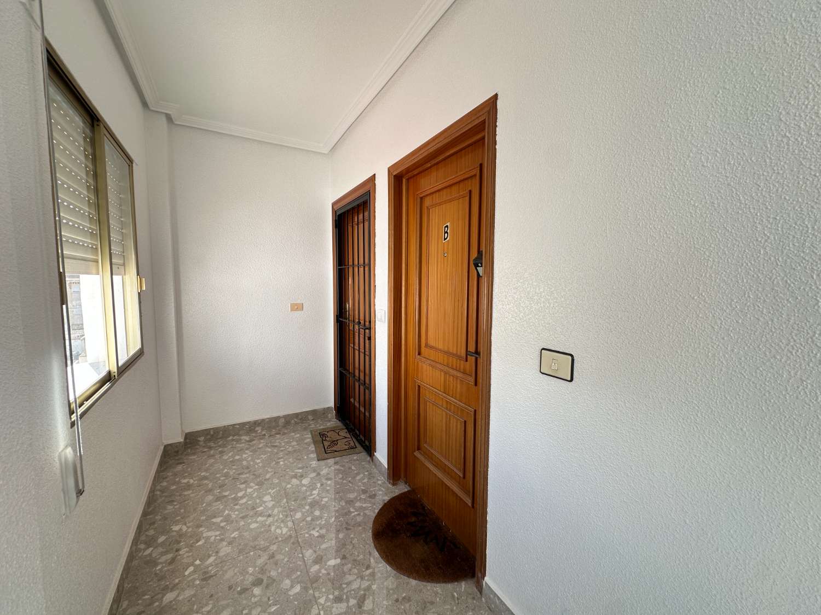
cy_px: 308
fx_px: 332
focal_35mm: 14
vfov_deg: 85.7
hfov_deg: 102.1
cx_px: 410
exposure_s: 1/110
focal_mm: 2.22
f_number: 2.2
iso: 40
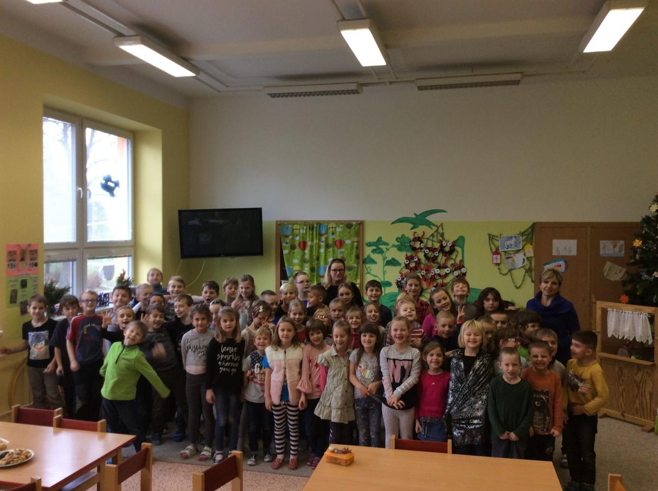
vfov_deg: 44.0
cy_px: 246
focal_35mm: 32
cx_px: 329
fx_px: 607
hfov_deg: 56.9
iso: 50
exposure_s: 1/25
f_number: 2.4
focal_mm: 3.3
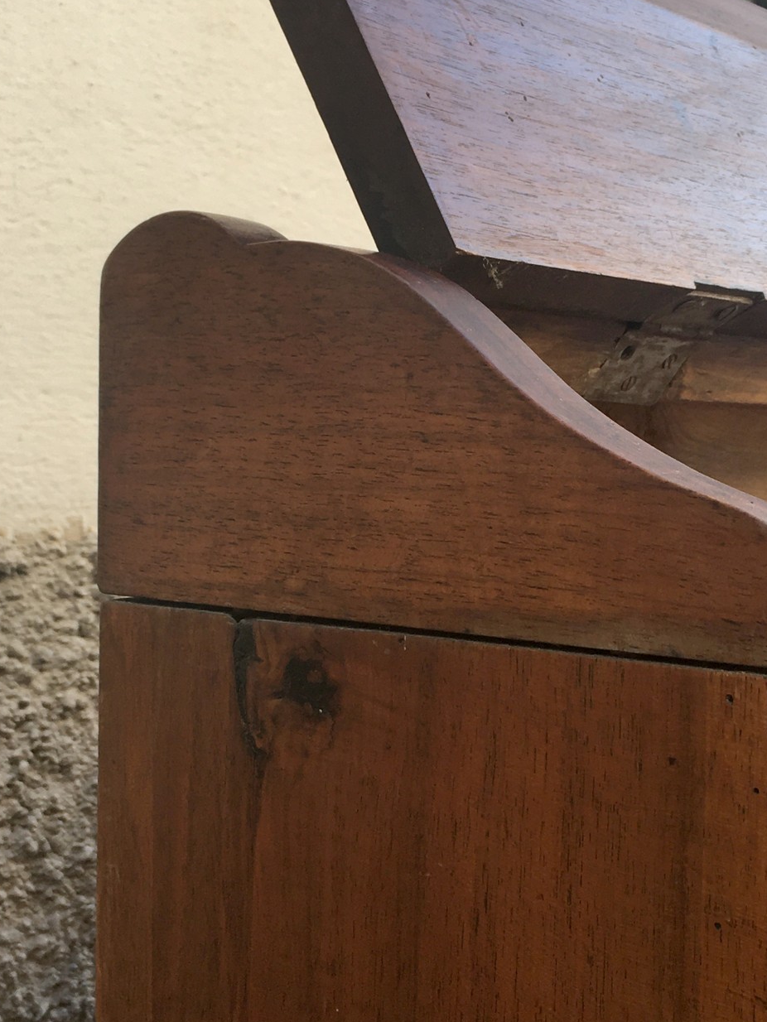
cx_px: 569
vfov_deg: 40.4
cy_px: 542
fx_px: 1388
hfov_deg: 30.4
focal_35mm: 47
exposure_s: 1/169
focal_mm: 4.15
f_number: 2.2
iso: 25
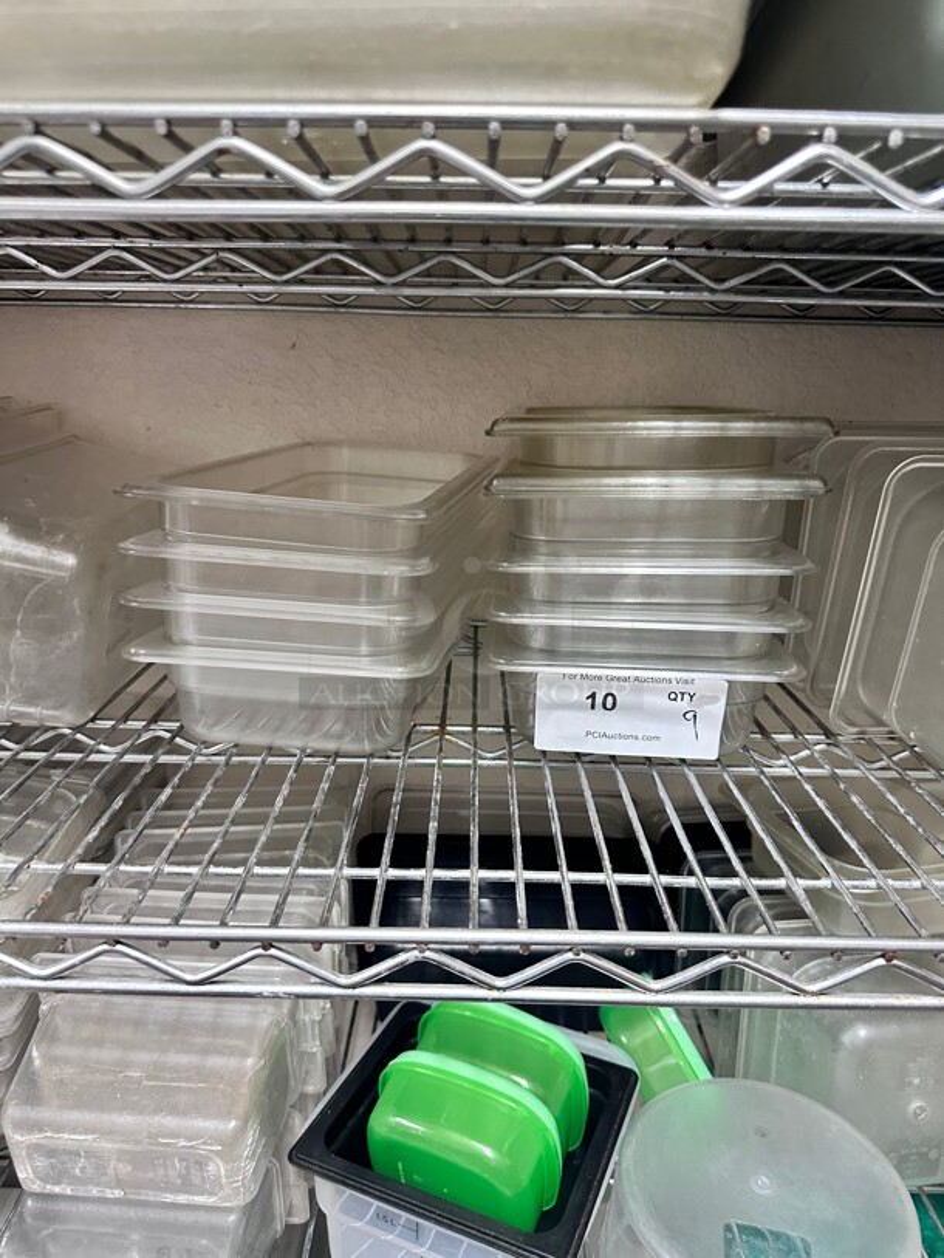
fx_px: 872
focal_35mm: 24
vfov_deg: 71.6
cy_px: 629
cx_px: 472
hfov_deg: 56.8
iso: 500
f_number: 1.78
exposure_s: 1/60
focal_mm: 6.86
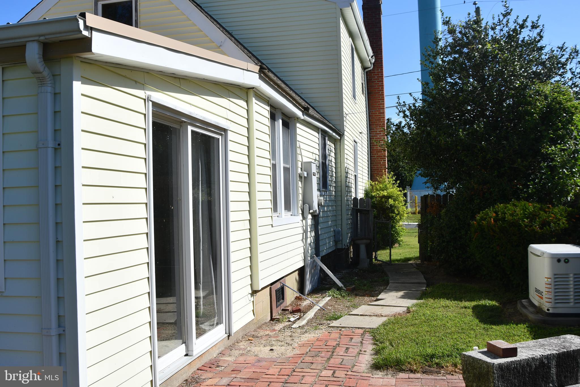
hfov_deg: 53.1
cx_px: 290
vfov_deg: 36.9
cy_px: 194
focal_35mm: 36
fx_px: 580
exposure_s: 1/320
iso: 100
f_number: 9
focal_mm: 24
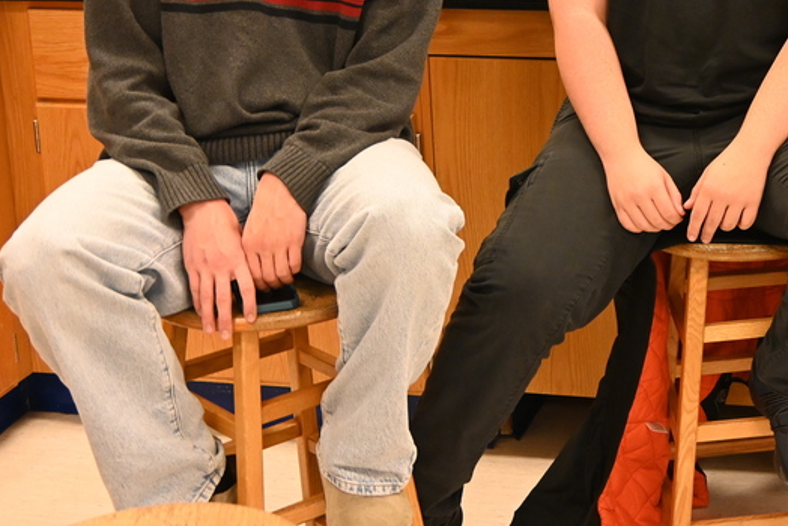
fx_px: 1796
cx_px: 716
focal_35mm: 82
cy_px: 16
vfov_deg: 16.4
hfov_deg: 24.0
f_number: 4
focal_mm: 28
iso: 2000
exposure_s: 1/125
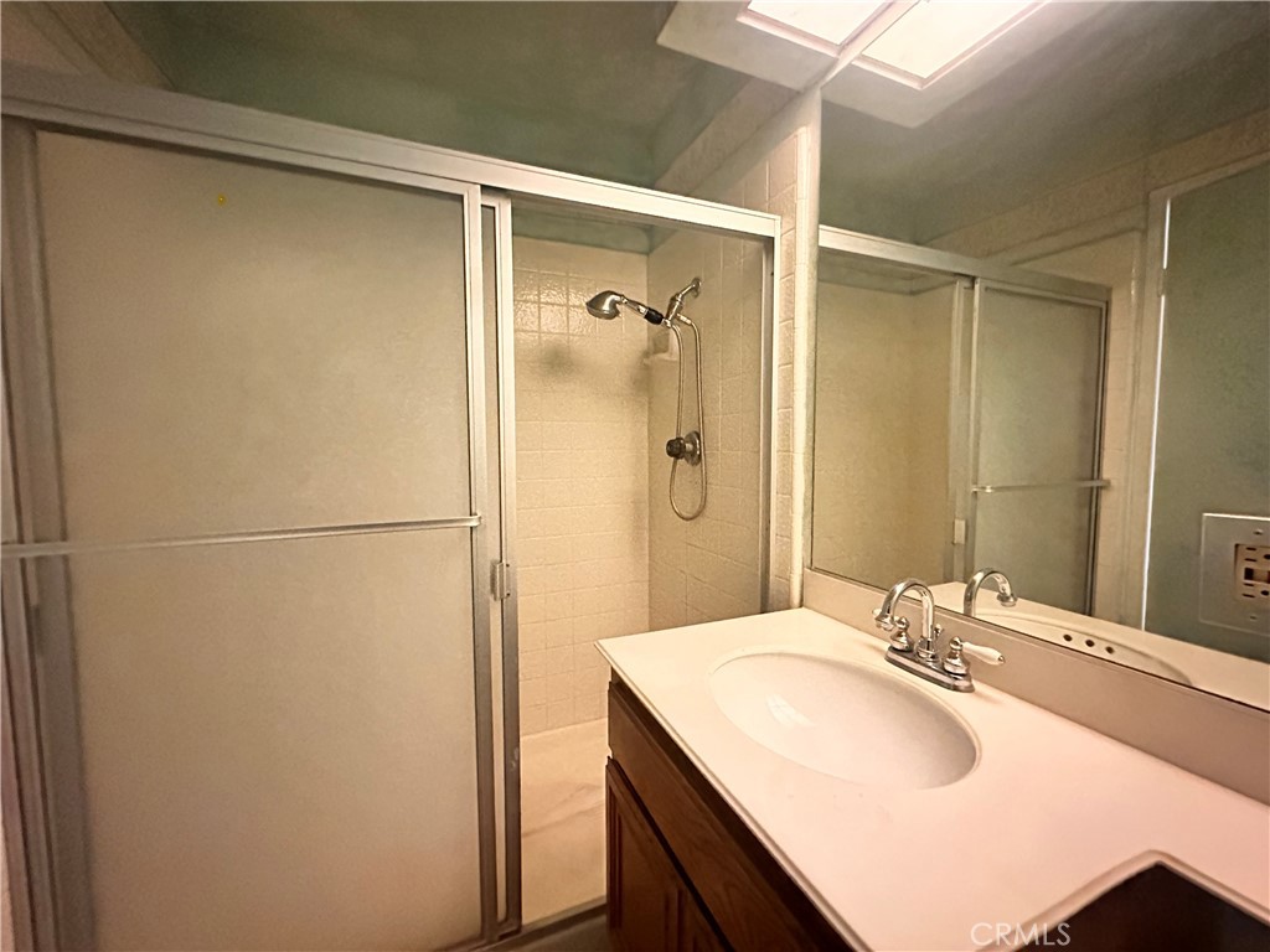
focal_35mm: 14
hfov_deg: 102.1
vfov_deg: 85.7
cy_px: 476
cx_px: 635
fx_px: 514
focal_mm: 2.22
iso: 2500
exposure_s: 1/24
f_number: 2.2
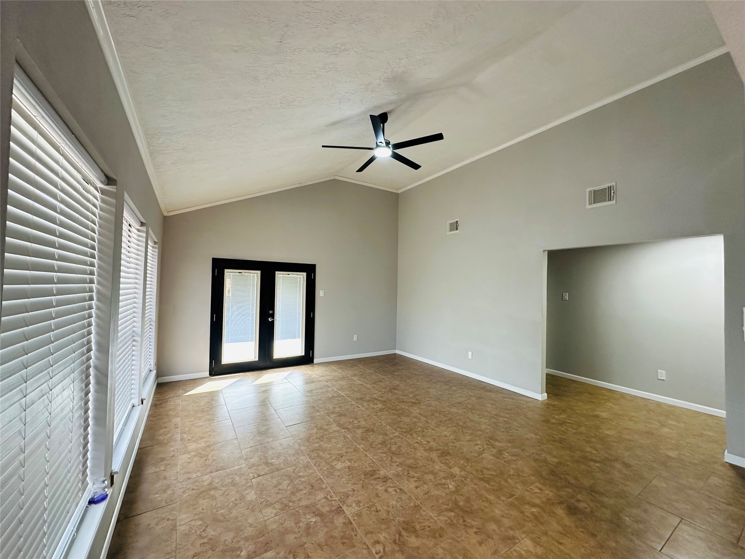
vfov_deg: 85.7
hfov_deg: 102.1
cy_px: 280
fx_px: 301
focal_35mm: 14
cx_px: 372
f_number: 2.2
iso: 200
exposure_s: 1/60
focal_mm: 2.22
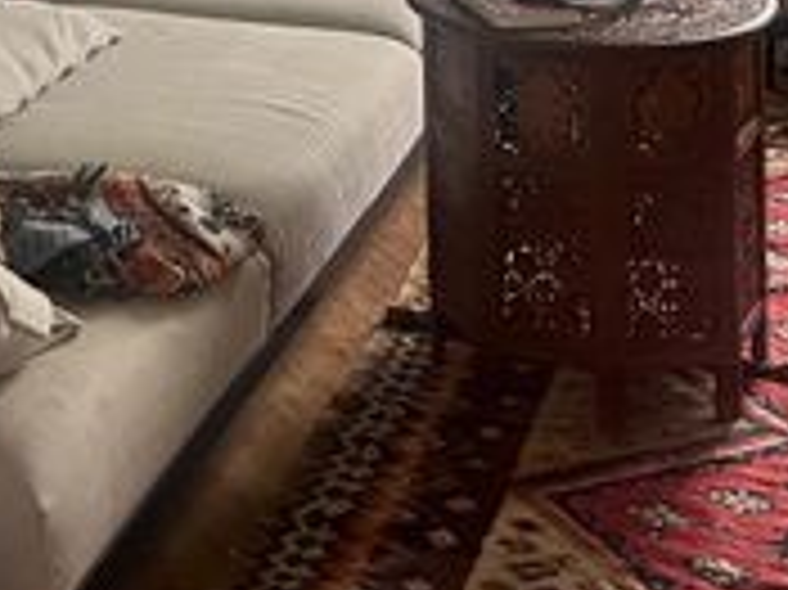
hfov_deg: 21.7
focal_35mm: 89
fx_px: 2025
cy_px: -342
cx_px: 140
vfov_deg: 15.1
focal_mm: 5.1
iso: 200
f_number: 1.6
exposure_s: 1/60
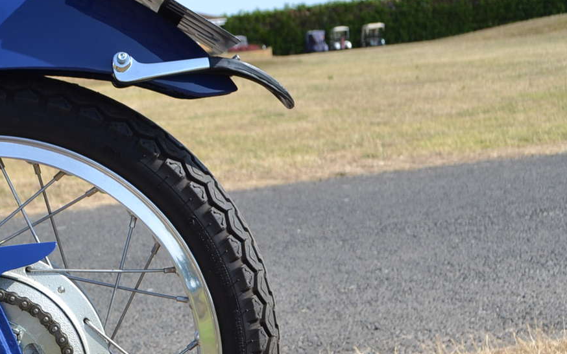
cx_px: 54
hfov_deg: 25.9
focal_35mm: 77
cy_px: 367
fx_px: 1190
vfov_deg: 16.5
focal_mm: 22
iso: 100
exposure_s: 1/250
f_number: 7.1
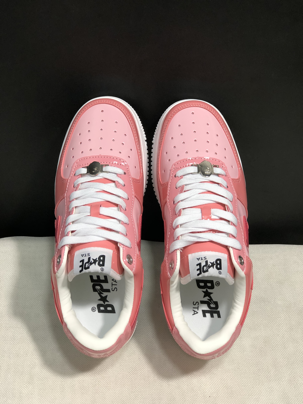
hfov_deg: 25.7
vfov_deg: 33.8
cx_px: 152
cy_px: 202
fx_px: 665
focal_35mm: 57
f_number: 2.8
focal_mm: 6.6
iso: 100
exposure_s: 1/30
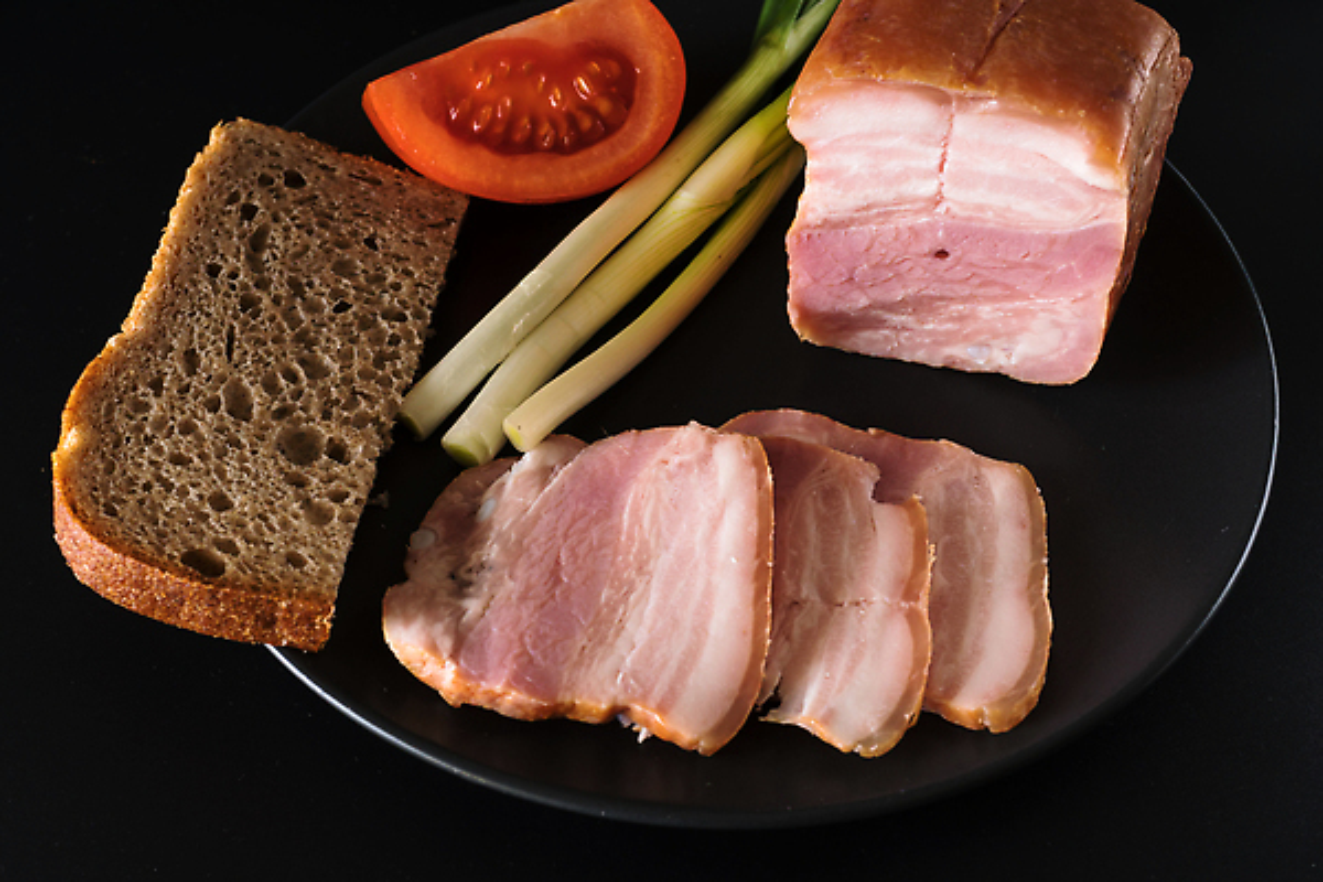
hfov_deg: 43.6
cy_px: 441
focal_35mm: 45
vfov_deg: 29.9
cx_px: 662
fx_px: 1654
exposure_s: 1/160
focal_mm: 30
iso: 100
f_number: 8
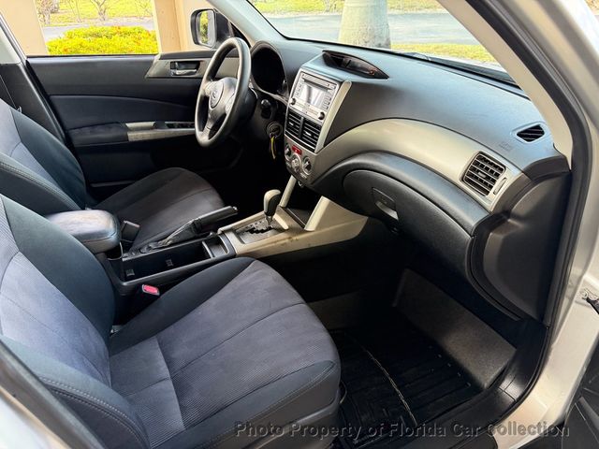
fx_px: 415
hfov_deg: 71.6
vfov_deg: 56.8
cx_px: 300
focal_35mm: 24
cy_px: 224
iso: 200
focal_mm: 6.76
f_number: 1.78
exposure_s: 1/70
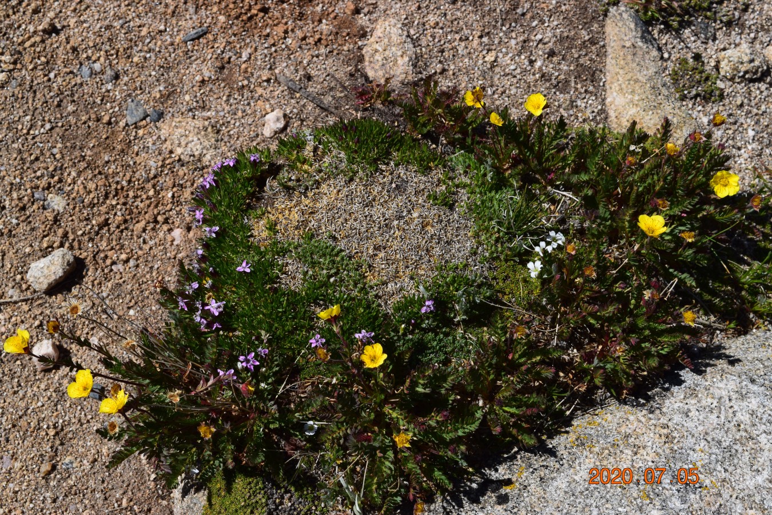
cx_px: 386
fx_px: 1351
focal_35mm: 63
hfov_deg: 31.9
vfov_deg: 21.6
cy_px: 258
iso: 250
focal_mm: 42
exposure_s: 1/500
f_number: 11
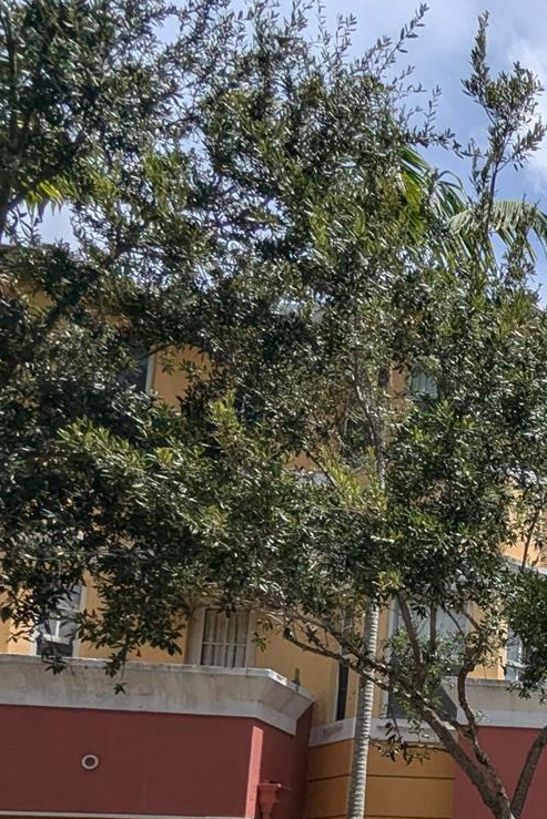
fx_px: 1048
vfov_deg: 37.9
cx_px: 952
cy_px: 825
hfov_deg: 21.1
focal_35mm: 46
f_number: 2.2
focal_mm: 2.35
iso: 49
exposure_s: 1/2703
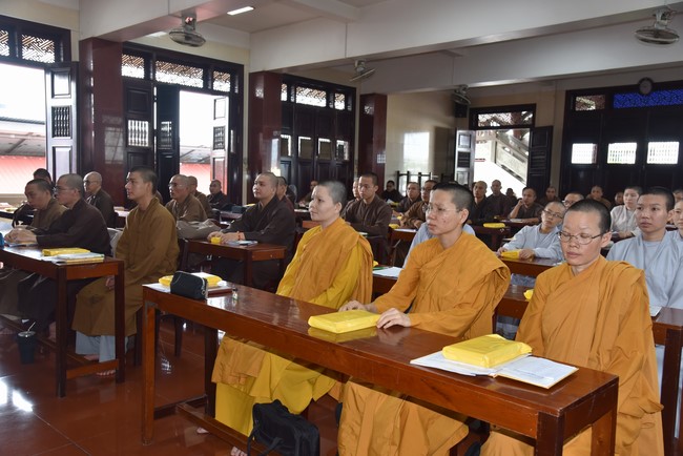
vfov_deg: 41.2
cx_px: 342
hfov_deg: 58.7
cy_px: 228
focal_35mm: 32
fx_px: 607
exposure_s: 1/100
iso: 800
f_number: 5
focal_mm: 32
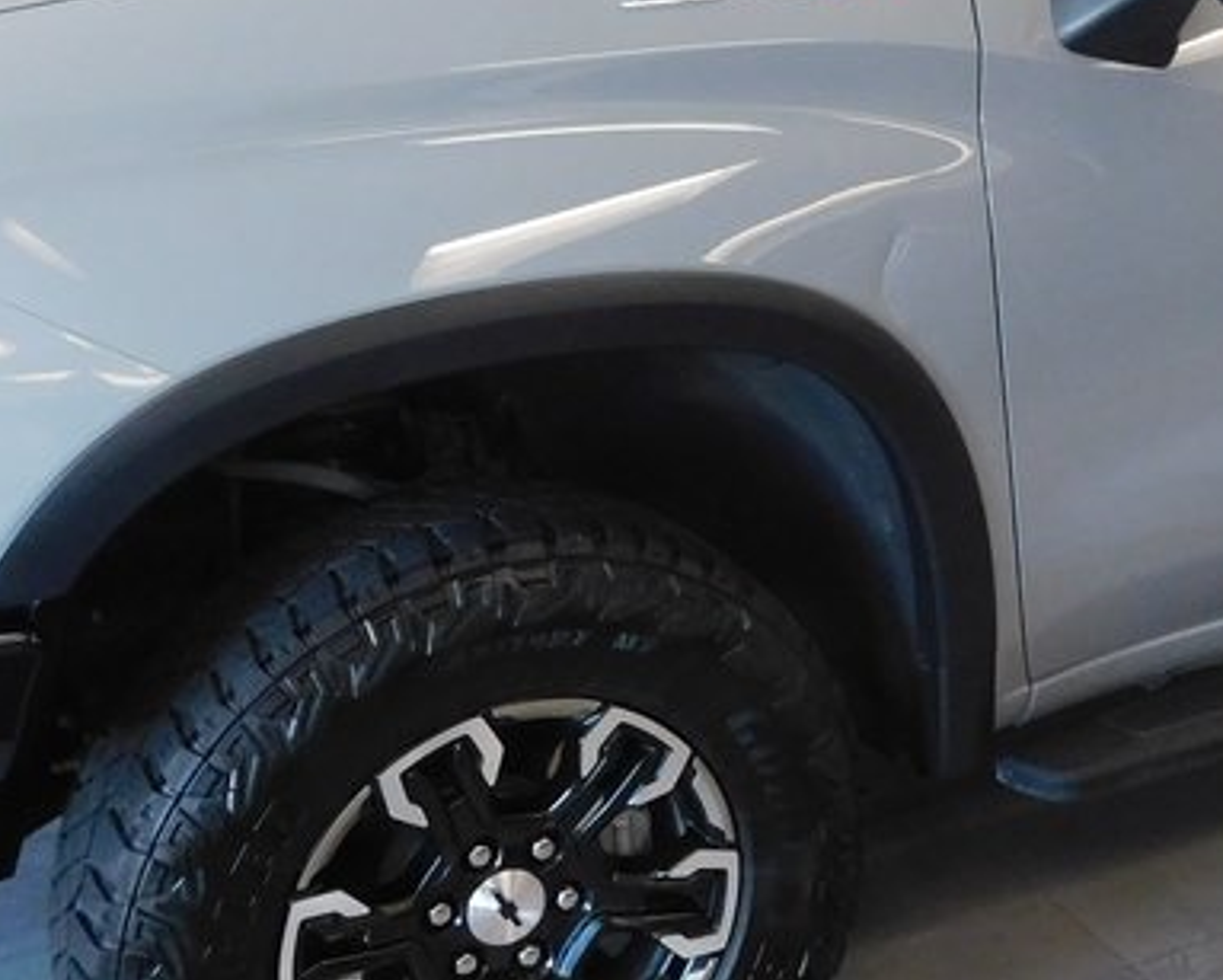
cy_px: 217
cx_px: 1012
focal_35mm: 60
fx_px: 2173
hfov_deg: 30.5
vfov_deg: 25.1
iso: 400
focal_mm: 4
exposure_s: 1/30
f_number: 3
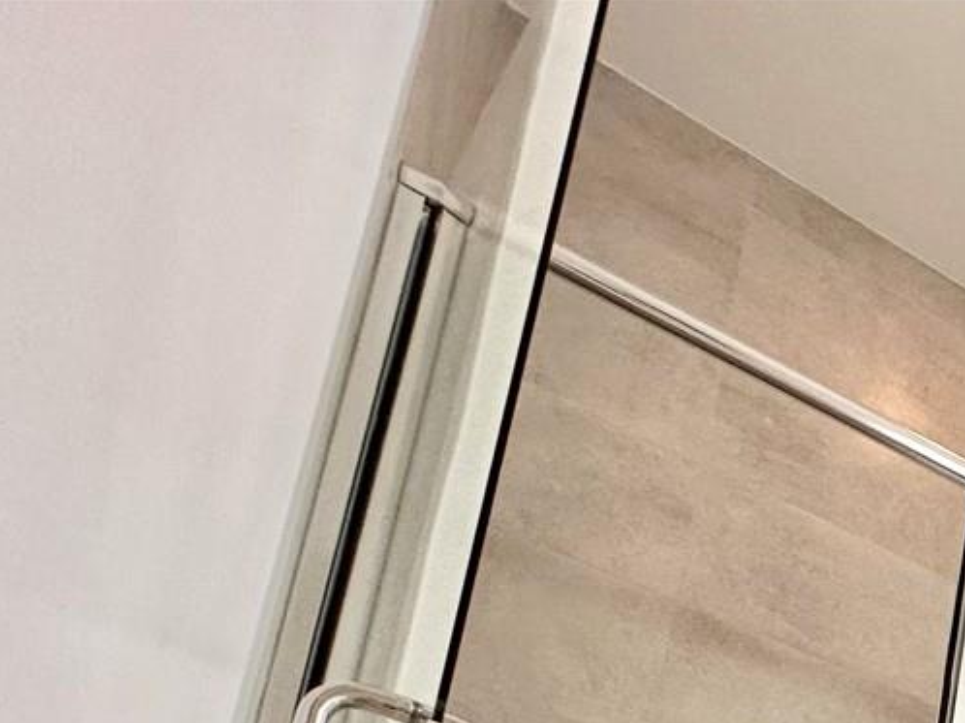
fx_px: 1254
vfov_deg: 23.6
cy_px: 1159
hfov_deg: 29.2
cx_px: 1389
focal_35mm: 45
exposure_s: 1/120
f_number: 2.2
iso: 160
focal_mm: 2.22
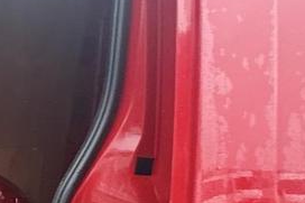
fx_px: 406
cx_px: -167
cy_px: 151
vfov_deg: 27.7
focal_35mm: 48
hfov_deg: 26.9
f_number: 2.2
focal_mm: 2.22
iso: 1000
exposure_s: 1/39
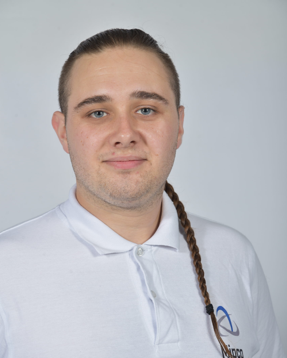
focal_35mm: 136
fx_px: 1444
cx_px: 143
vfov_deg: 14.2
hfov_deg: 11.4
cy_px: 212
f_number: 9
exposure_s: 1/160
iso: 160
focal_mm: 120
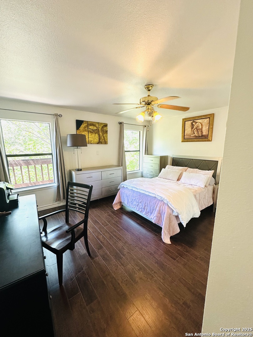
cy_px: 168
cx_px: 126
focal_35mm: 14
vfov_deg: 102.1
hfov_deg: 85.7
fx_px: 136
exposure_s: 1/120
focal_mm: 2.22
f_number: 2.2
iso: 200
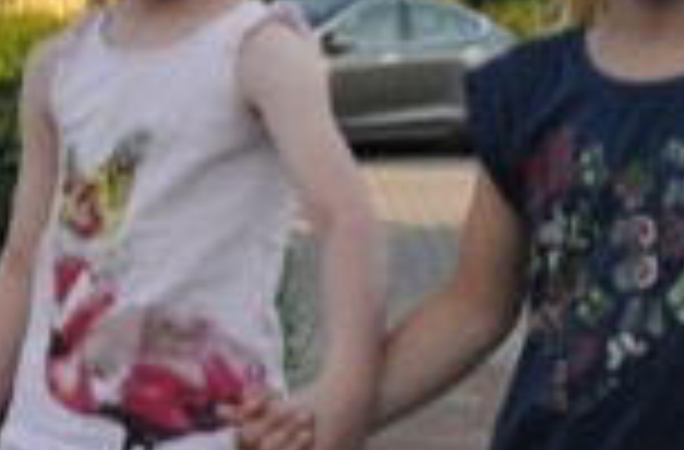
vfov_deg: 14.1
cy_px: 25
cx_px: 387
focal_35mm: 95
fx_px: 1798
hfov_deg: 21.5
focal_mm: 24
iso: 2000
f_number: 11
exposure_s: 1/500
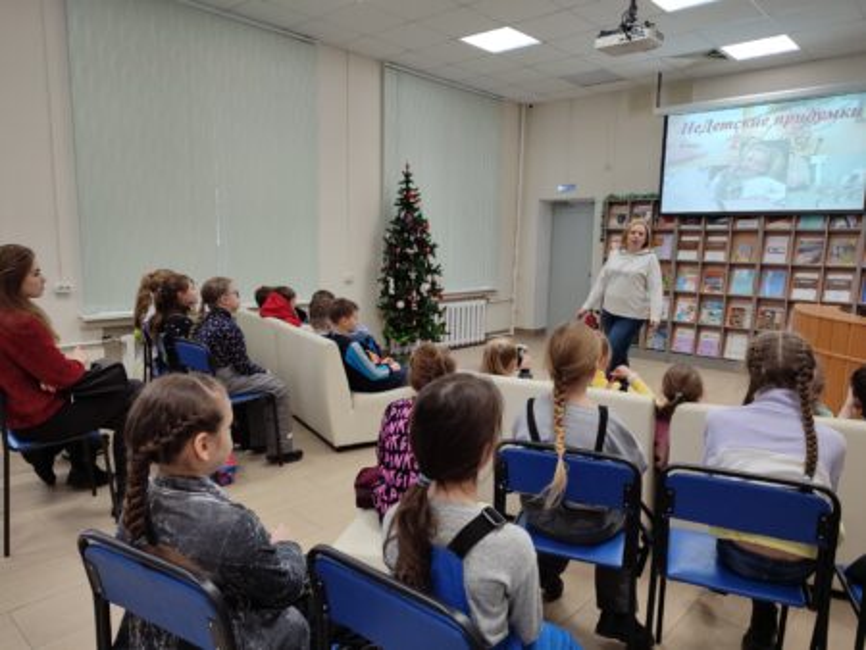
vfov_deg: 56.9
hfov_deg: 71.6
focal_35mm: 24
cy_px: 325
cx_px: 433
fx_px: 601
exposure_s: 1/33
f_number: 1.89
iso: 63
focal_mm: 5.89
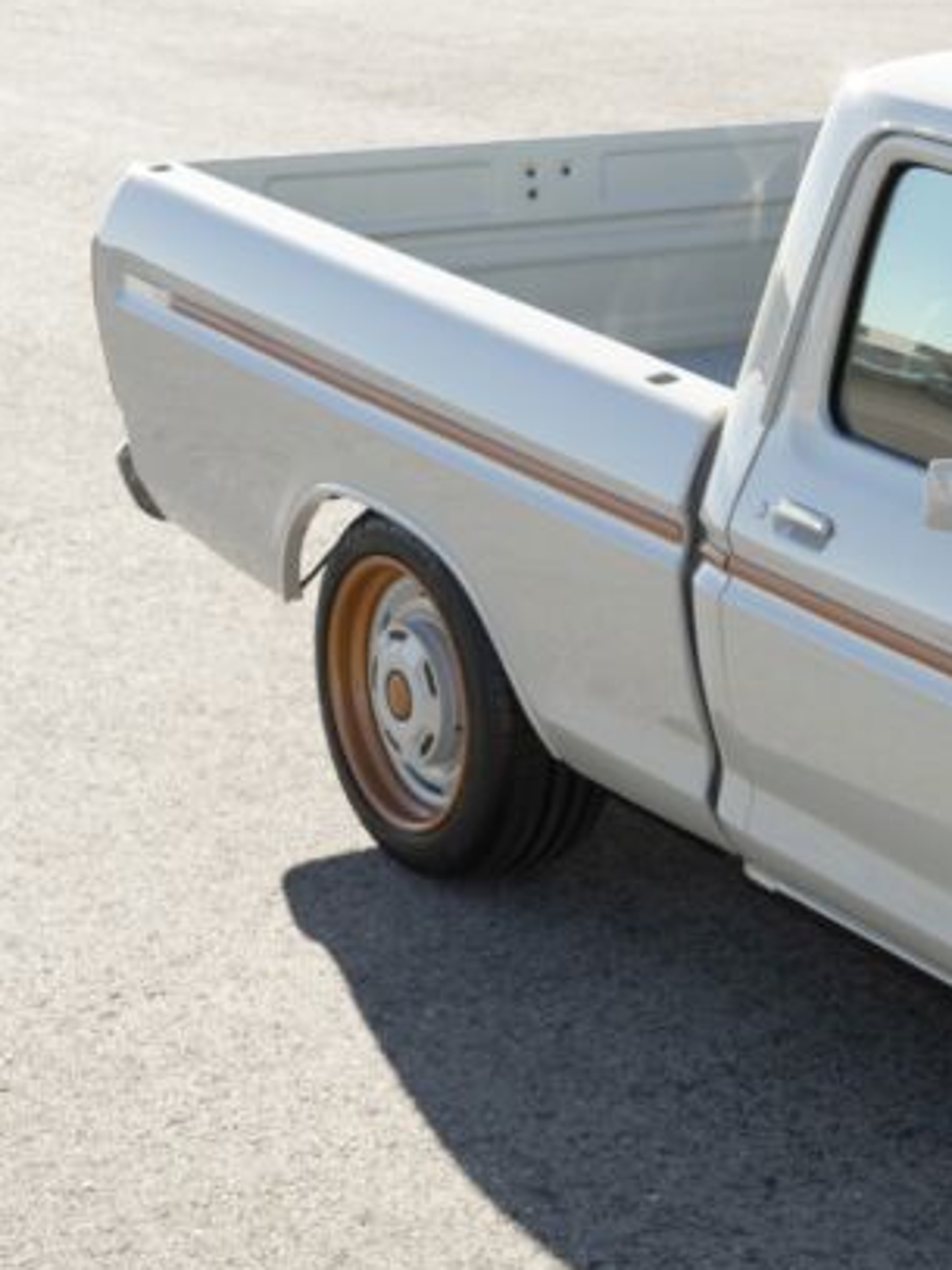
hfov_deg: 14.5
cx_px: 1445
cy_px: 850
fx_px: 3485
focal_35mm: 95
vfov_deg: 20.6
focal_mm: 41
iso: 200
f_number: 6.3
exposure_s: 1/250
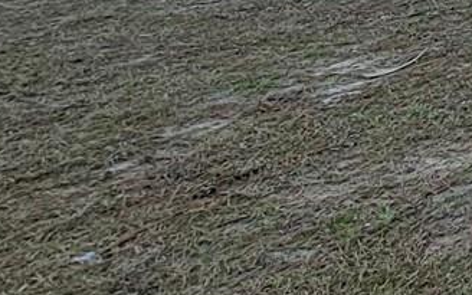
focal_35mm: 86
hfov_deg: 12.9
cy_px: -242
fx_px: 1106
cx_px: 1292
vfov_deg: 13.6
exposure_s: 1/250
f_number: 2.2
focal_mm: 2.2
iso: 50
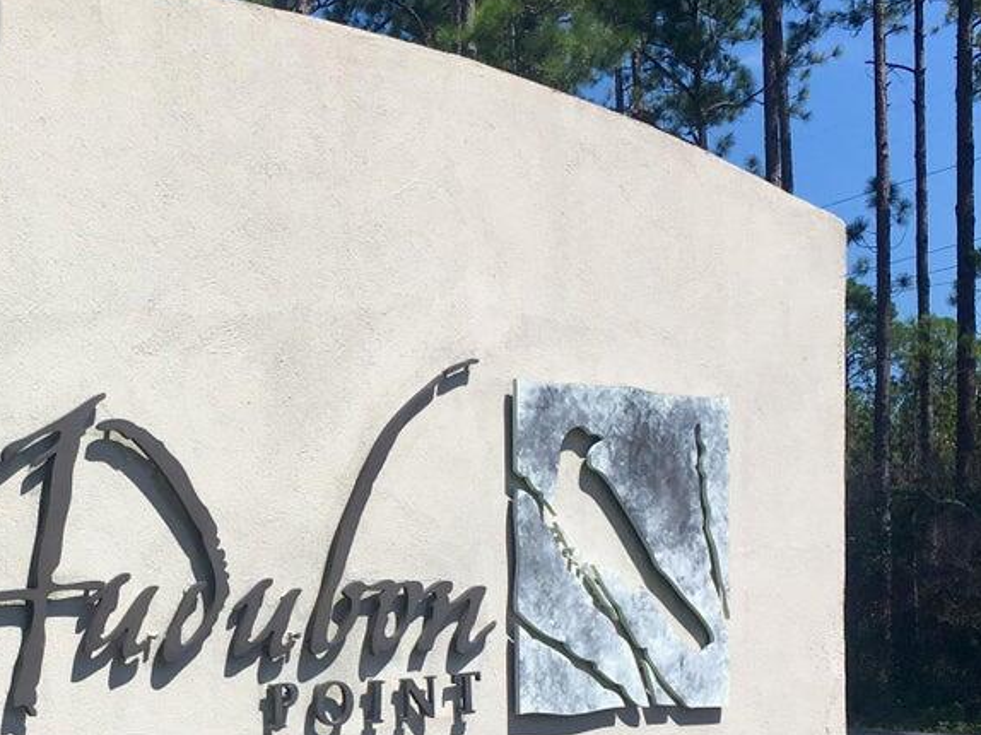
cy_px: 641
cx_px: 172
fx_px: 1955
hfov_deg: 27.5
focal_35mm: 69
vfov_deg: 20.9
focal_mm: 4.15
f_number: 2.2
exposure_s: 1/2481
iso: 25
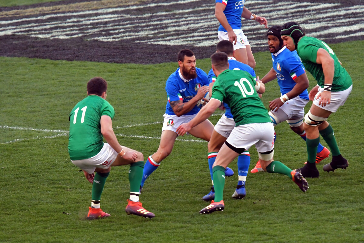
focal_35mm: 630
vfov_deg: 2.2
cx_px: 182
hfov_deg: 3.3
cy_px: 122
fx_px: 6370
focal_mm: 420
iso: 4000
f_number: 7.1
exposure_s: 1/1250
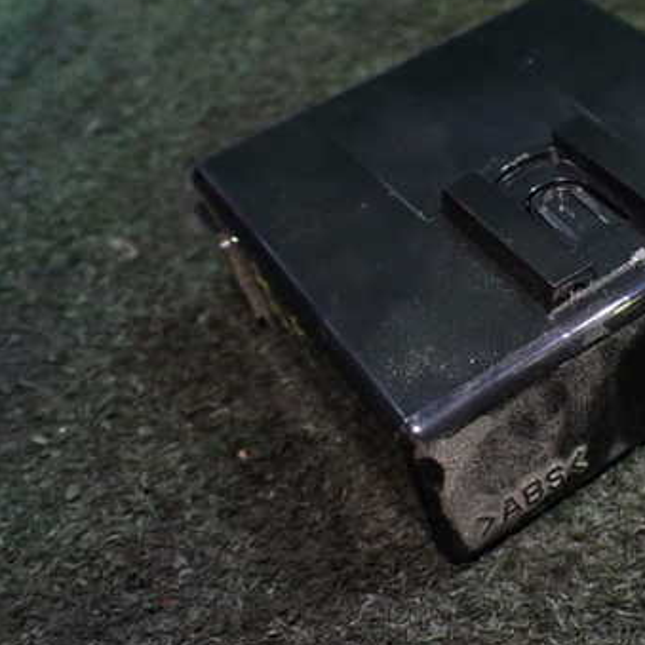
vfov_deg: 36.0
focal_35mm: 47
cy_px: 291
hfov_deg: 35.0
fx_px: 991
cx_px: 506
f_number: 2.3
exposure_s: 1/125
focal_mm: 5.4
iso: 800
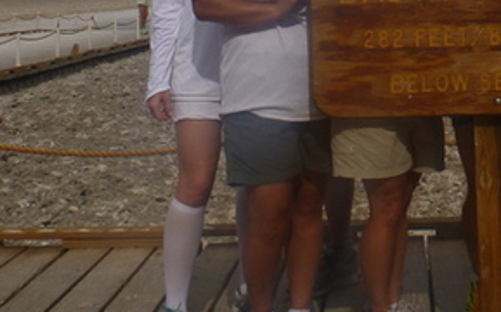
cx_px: 433
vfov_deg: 16.9
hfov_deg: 27.1
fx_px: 1009
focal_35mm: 74
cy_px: -43
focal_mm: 4.9
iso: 100
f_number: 10
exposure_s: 1/250
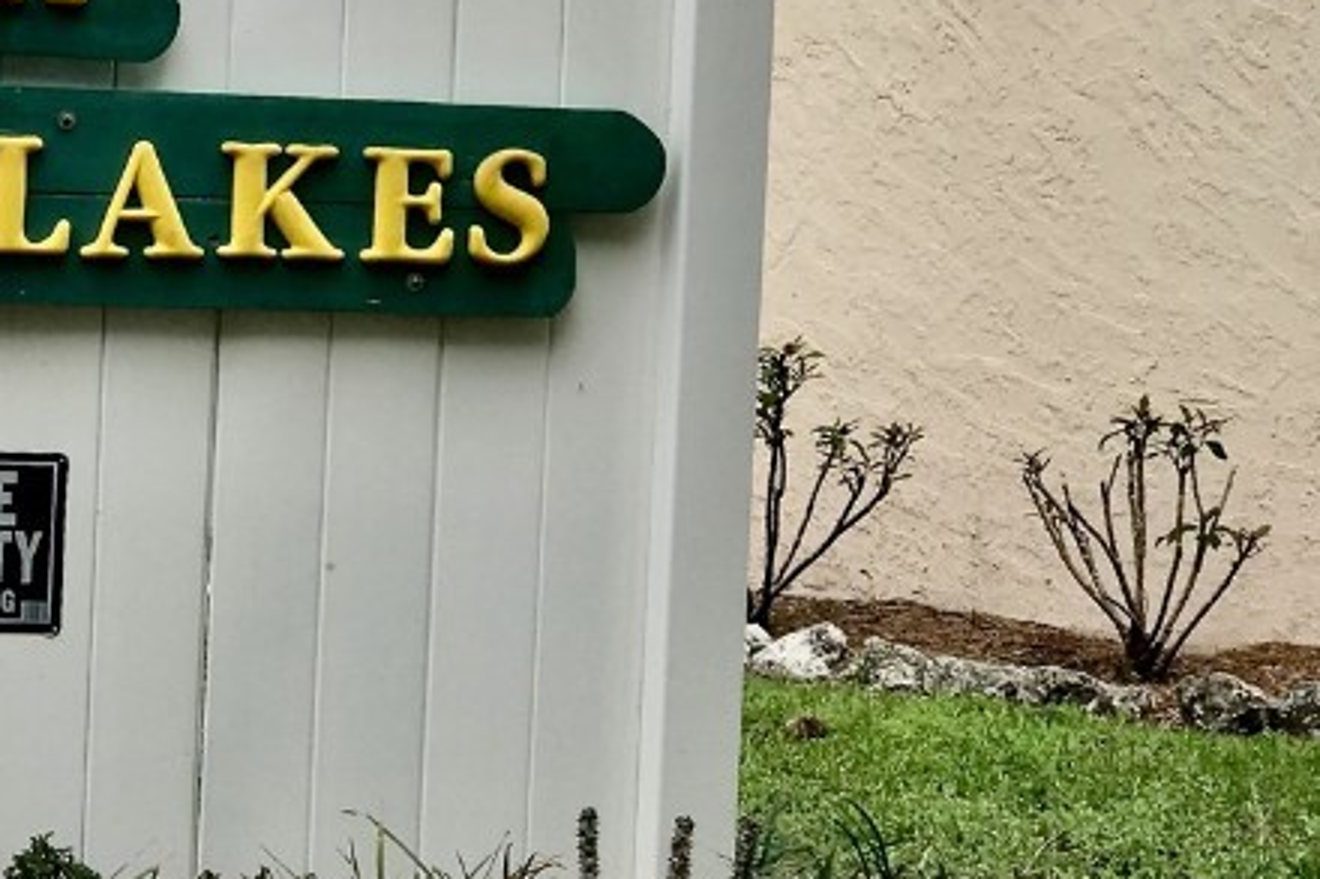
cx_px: 72
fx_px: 5058
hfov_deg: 14.7
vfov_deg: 9.9
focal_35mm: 138
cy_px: 273
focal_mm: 6.6
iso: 20
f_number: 2.8
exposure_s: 1/679
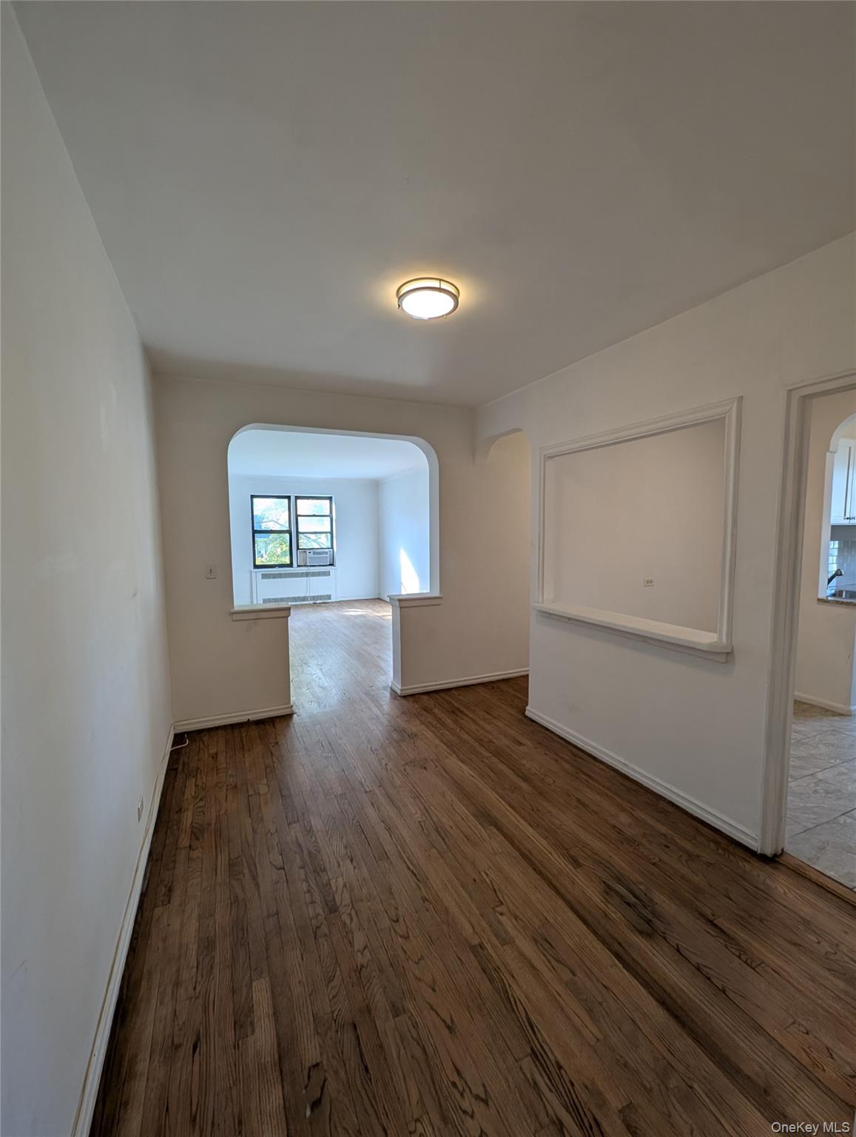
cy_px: 568
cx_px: 428
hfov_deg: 90.1
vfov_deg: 106.1
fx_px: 427
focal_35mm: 13
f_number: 2.2
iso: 72
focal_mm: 1.95
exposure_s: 1/120
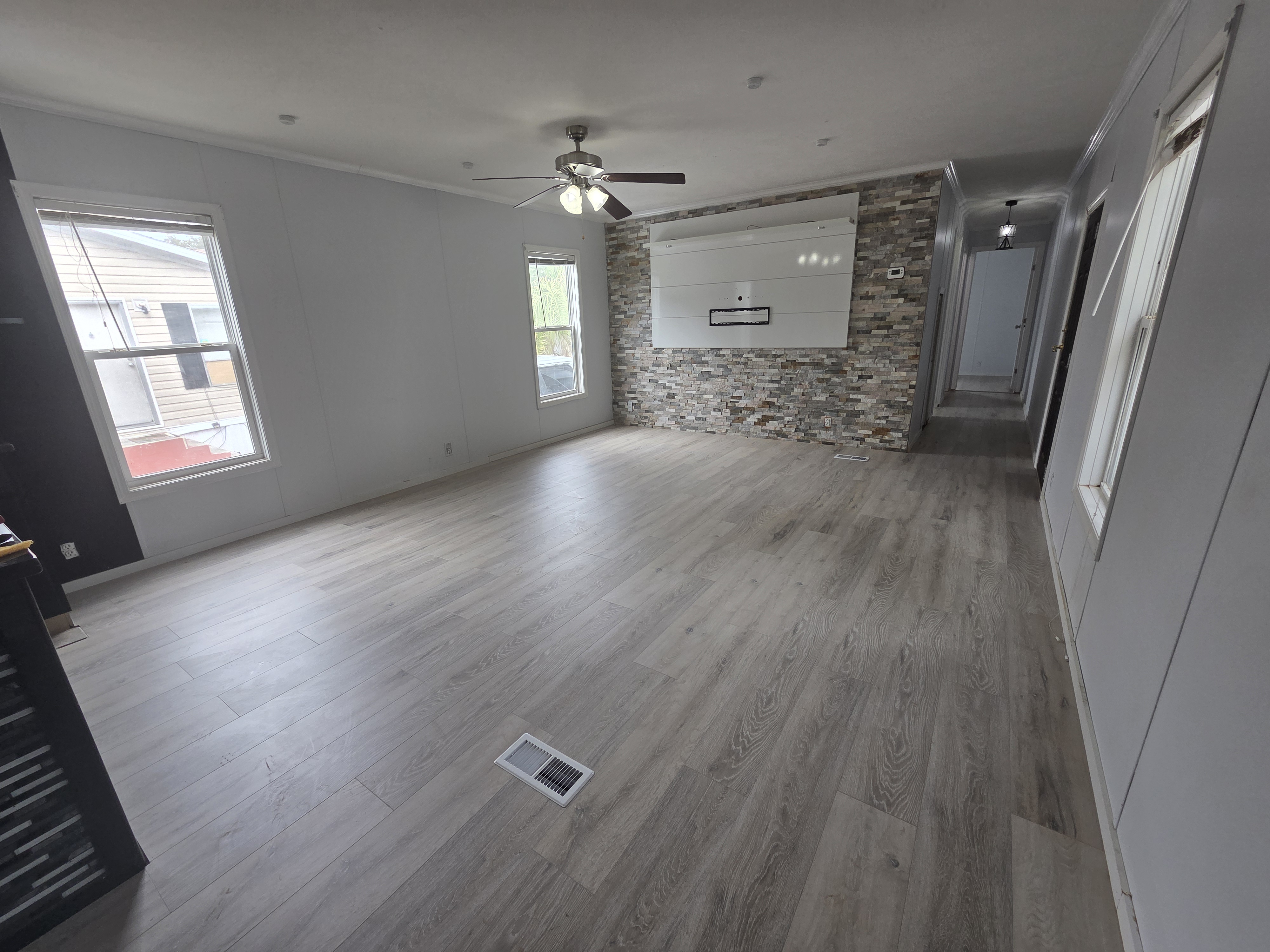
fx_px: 477
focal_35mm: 13
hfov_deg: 106.2
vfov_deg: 89.9
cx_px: 635
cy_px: 476
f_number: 2.2
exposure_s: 1/120
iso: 64
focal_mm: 2.2
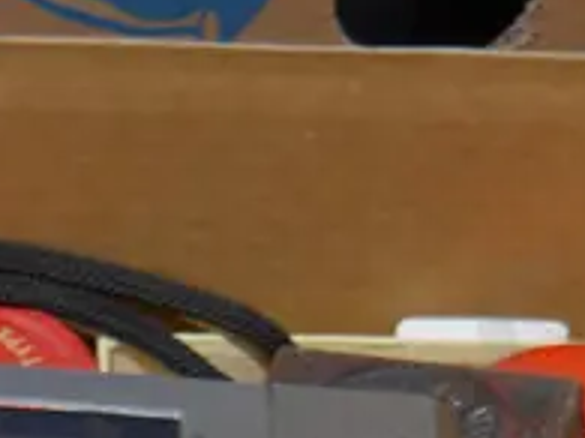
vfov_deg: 9.4
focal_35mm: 147
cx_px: -222
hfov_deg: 12.9
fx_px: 2483
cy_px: 898
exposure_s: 1/60
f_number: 3.5
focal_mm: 14
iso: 250
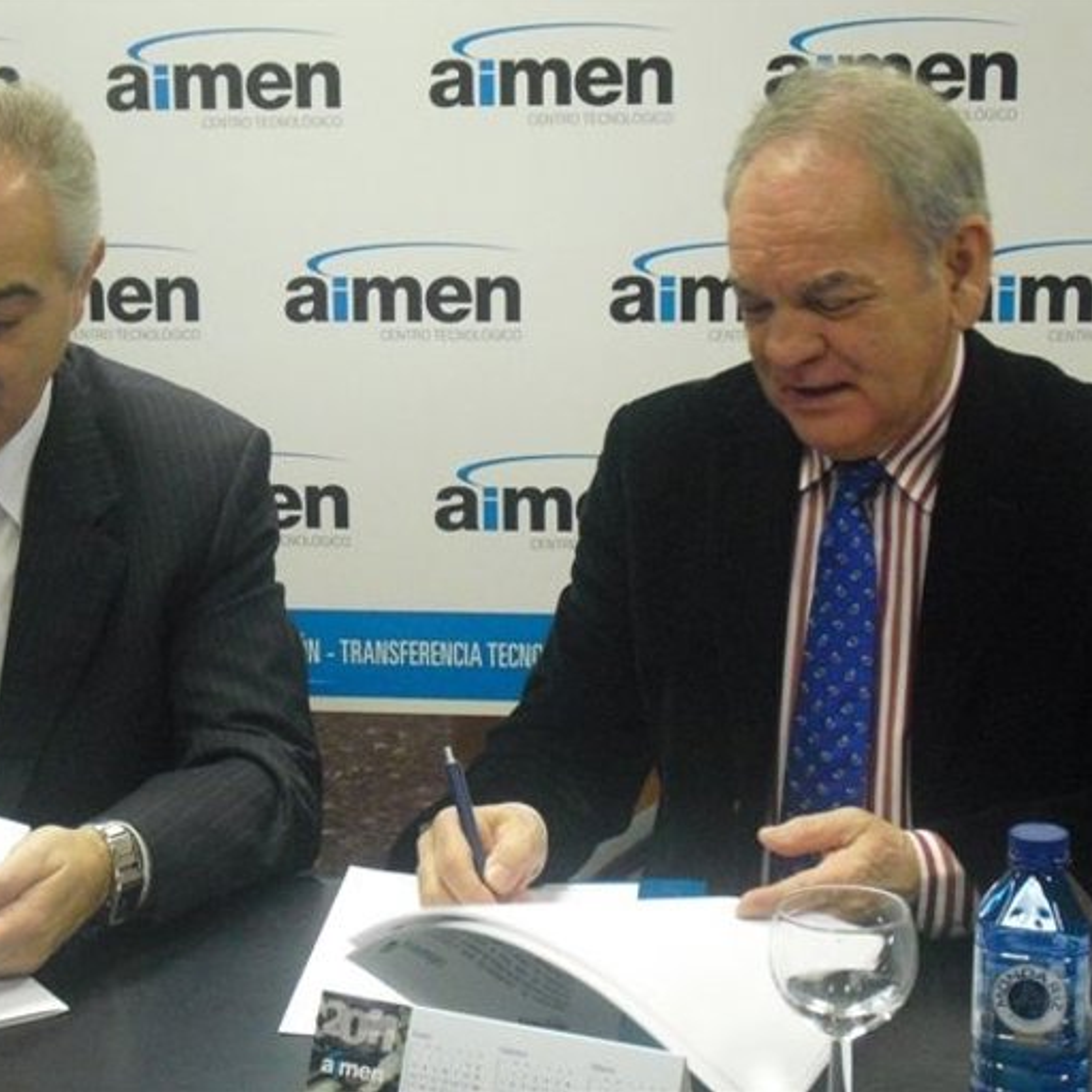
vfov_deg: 23.1
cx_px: 399
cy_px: 542
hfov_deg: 23.0
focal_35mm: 75
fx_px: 2677
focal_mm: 11.2
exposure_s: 1/50
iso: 800
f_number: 4.2
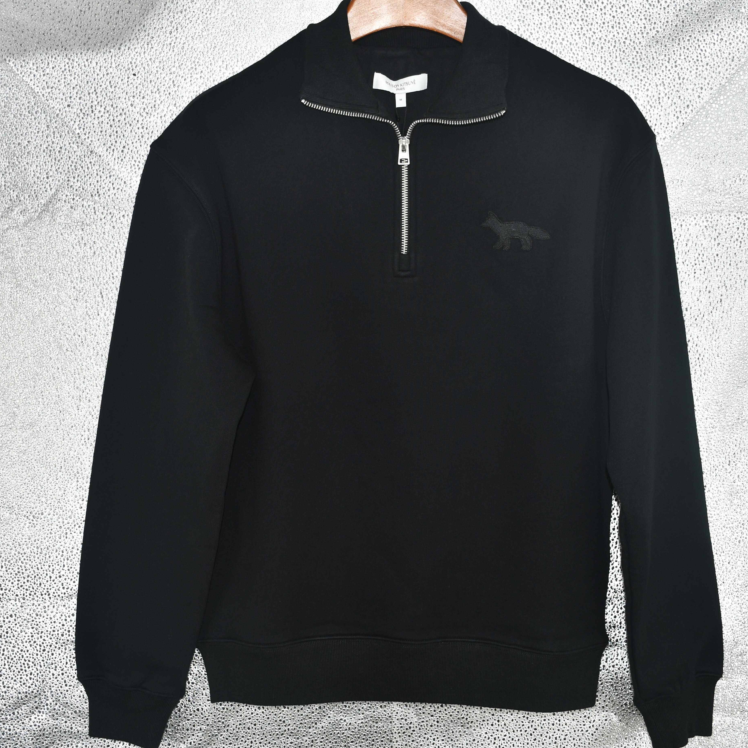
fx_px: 1222
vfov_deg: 34.0
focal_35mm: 50
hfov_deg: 34.0
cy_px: 373
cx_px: 394
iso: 100
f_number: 5
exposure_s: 1/250
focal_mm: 26
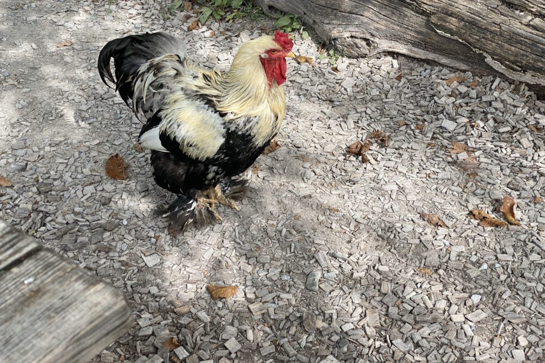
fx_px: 832
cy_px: 158
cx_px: 274
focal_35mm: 55
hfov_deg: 36.3
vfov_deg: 24.6
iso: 20
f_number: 2
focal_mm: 6
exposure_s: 1/410
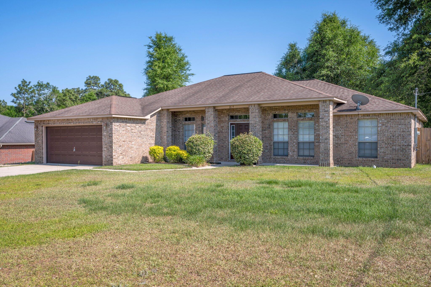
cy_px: 144
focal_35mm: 30
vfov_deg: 43.5
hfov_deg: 62.0
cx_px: 216
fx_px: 359
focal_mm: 30
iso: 125
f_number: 9
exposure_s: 1/320
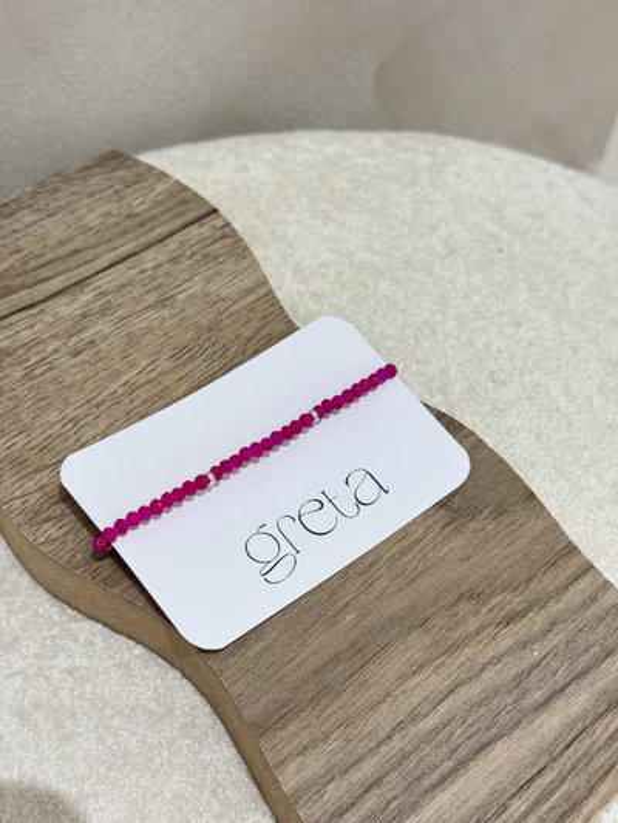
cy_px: 412
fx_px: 1142
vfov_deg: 39.6
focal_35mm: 48
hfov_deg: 30.3
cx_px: 309
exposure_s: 1/50
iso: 100
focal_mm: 6.76
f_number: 1.78
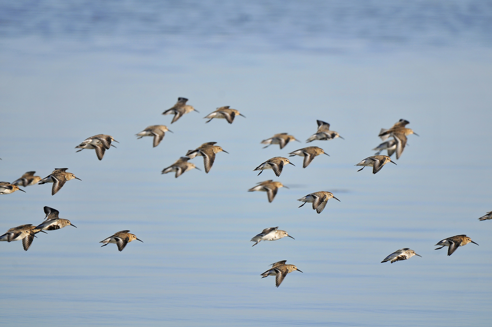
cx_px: 246
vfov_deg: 1.5
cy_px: 164
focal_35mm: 900
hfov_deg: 2.3
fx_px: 12285
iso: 200
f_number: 7.1
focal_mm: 600
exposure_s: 1/1000
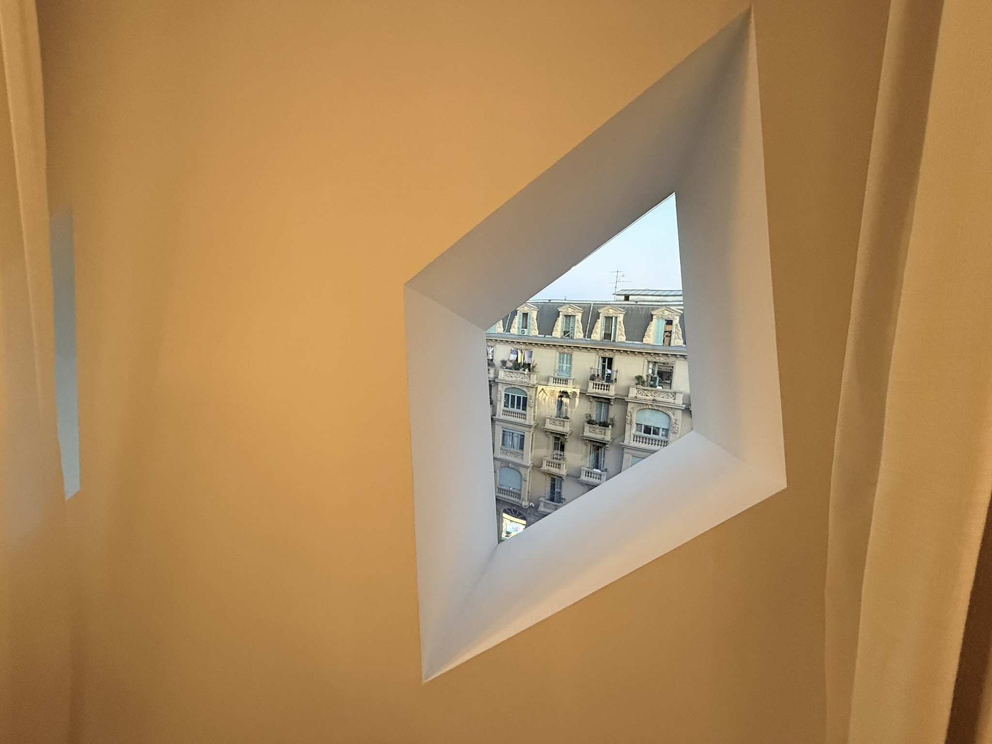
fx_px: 401
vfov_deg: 85.7
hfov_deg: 102.1
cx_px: 496
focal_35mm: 14
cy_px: 372
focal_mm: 2.22
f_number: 2.2
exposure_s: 1/60
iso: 500
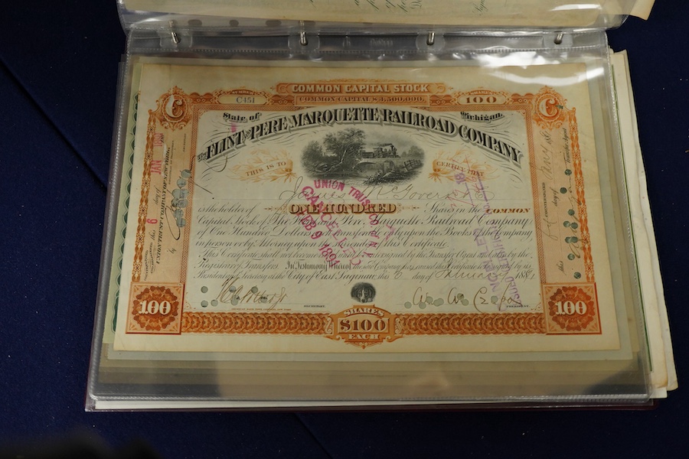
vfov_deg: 29.9
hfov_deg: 43.6
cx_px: 344
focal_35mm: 45
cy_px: 230
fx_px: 861
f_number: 3.5
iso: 1250
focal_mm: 30
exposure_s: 1/125
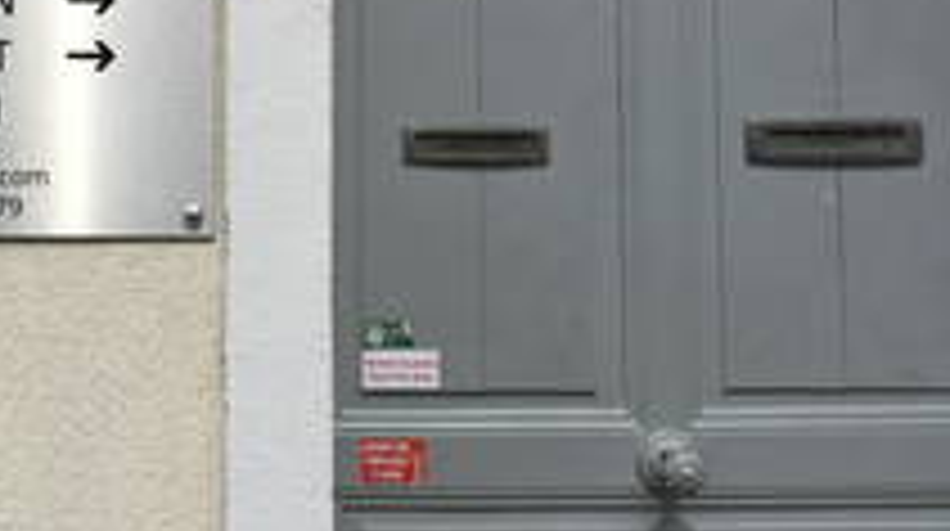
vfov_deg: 22.0
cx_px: 144
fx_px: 1358
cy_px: 144
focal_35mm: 54
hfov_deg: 36.7
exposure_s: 1/1883
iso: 32
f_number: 2.2
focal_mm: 4.15
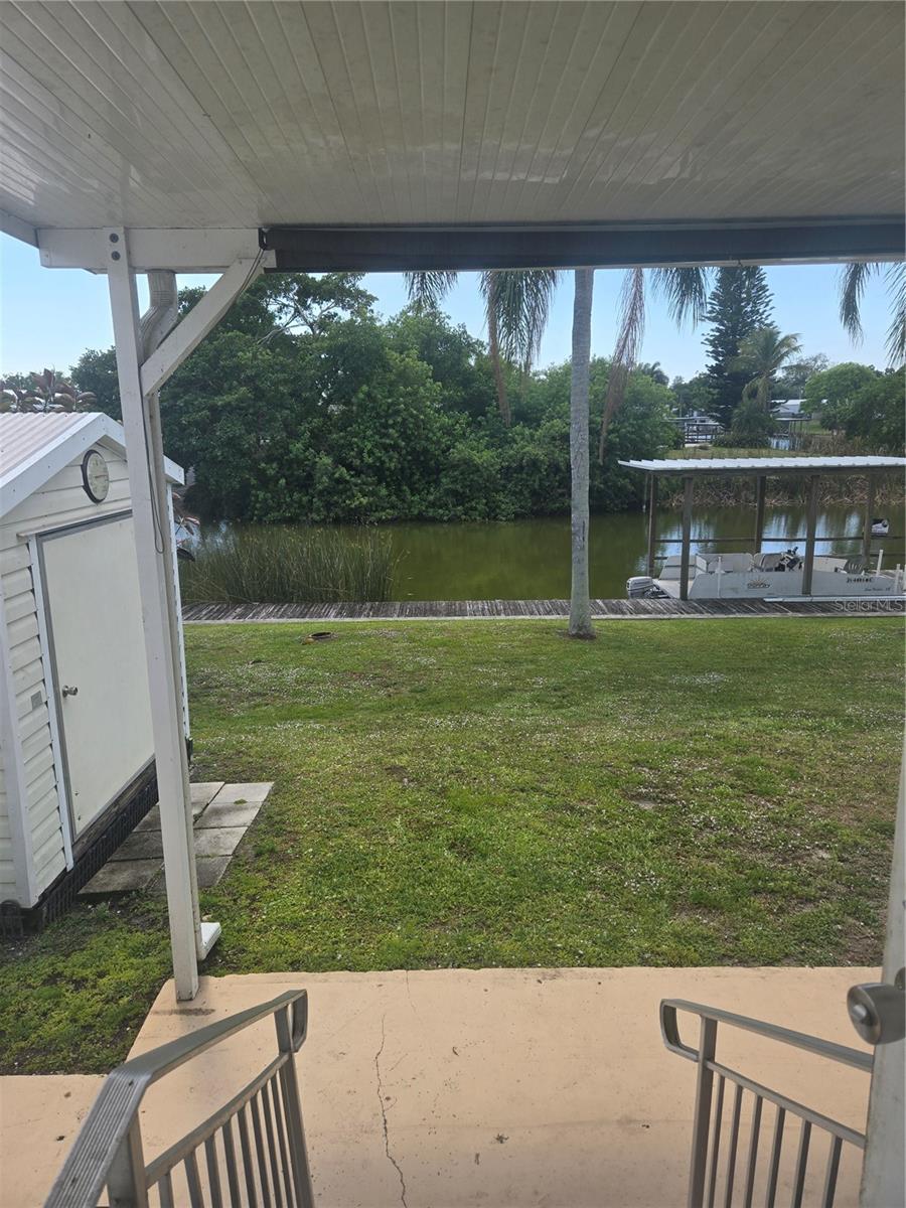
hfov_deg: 58.9
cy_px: 604
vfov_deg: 73.9
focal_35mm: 23
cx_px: 453
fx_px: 803
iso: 25
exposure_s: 1/934
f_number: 1.8
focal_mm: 5.4
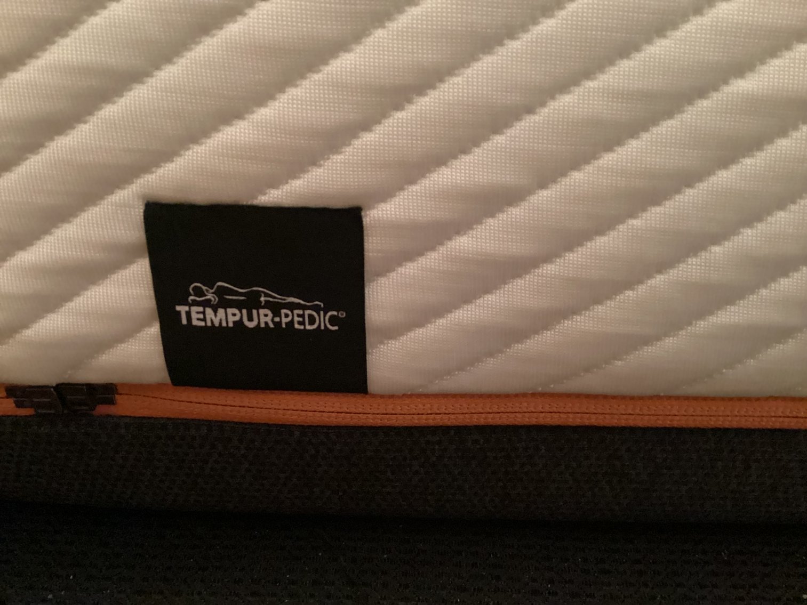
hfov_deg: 58.3
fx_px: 723
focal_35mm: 31
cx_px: 404
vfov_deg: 45.4
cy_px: 302
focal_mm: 3.3
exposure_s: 1/15
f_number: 2.4
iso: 640
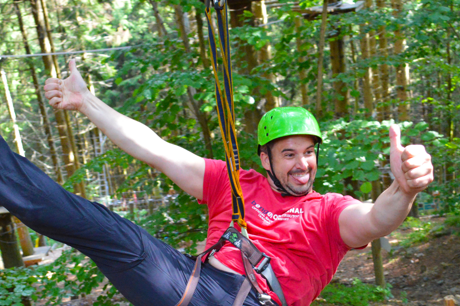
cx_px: 246
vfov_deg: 27.9
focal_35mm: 48
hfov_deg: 41.1
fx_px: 613
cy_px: 189
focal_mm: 18
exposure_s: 1/500
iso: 2800
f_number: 3.5
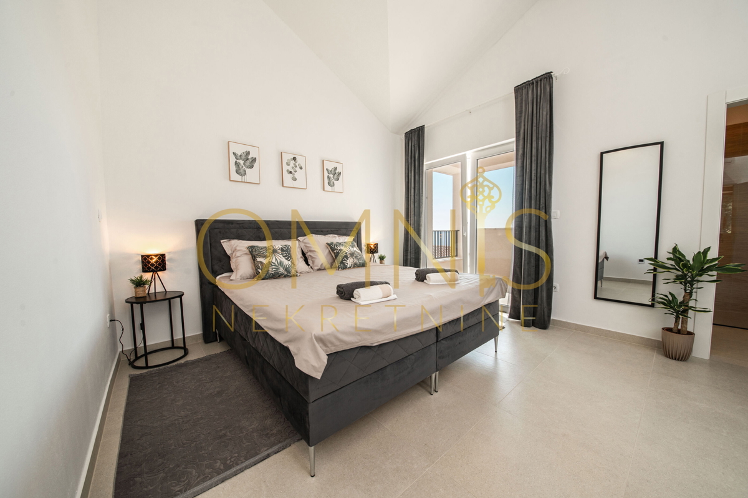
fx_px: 249
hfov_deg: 112.7
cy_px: 249
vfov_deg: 89.9
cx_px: 374
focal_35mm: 12
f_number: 9
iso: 400
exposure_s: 1/40
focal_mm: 12
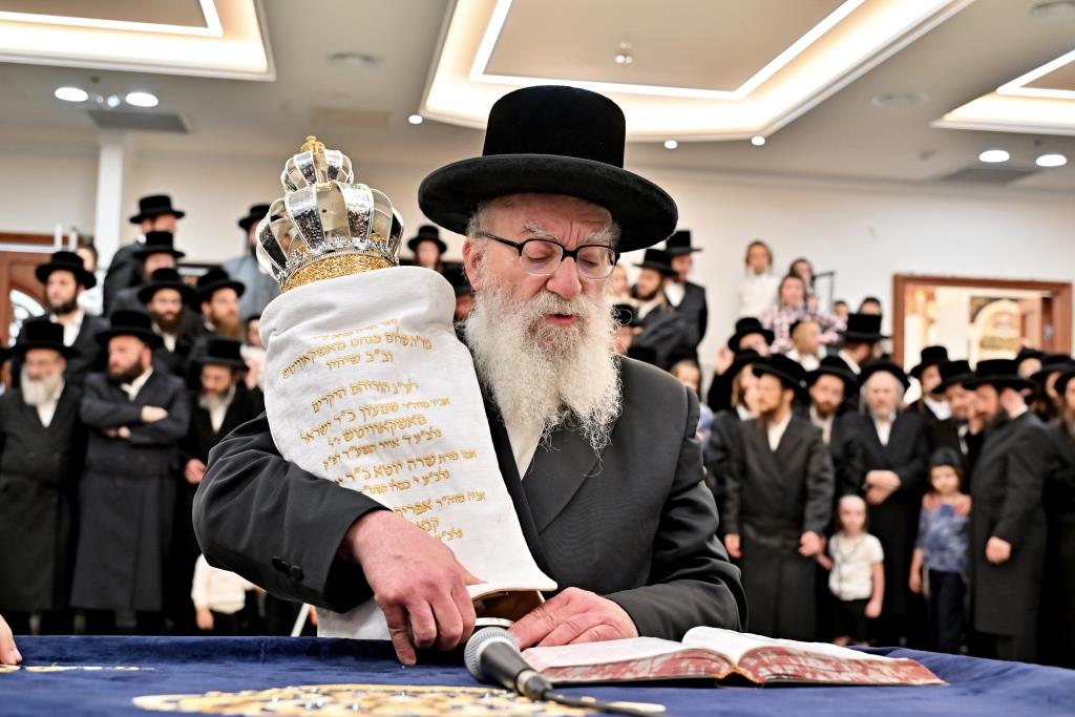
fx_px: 1165
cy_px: 358
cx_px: 538
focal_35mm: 39
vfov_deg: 34.2
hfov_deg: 49.5
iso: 800
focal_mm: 39
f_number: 4
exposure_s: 1/250
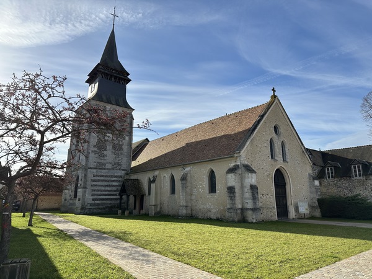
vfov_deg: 56.8
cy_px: 140
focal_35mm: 24
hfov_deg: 71.6
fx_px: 258
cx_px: 186
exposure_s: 1/4545
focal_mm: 6.86
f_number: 1.78
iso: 80
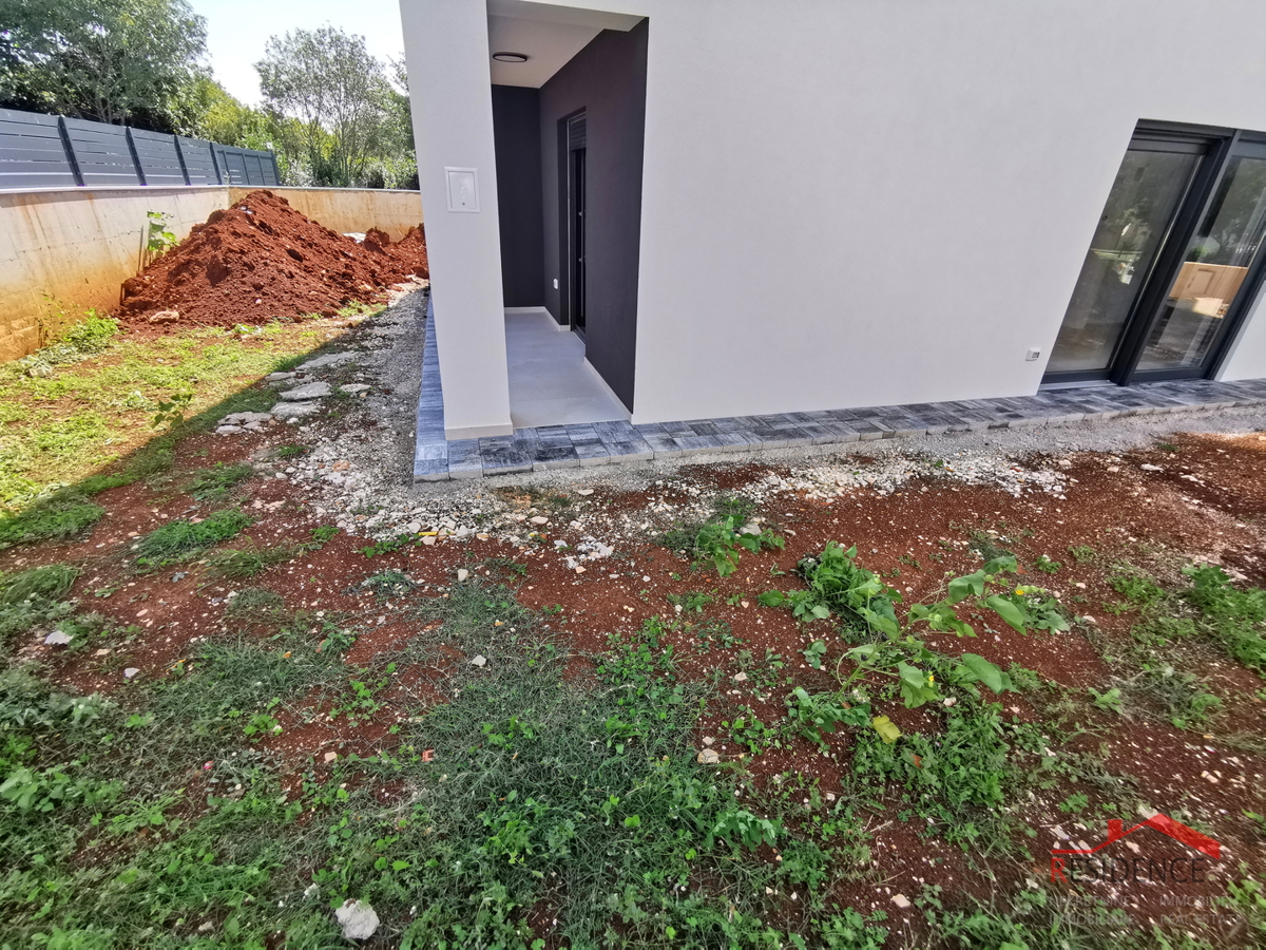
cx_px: 633
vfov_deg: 78.1
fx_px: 585
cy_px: 475
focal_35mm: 16
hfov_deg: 94.5
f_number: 2.2
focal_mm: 2.35
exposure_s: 1/354
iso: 50
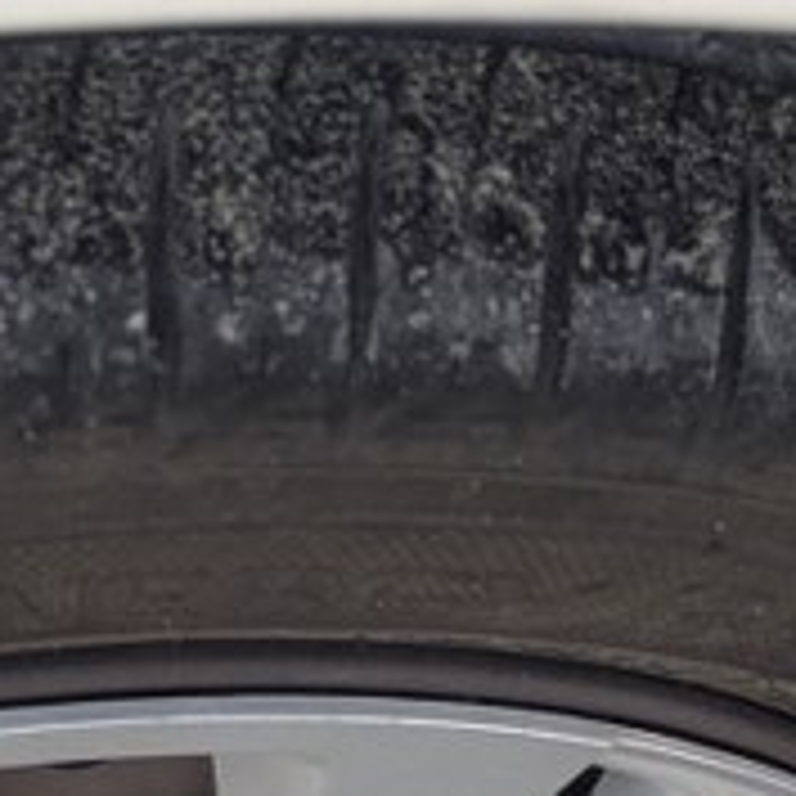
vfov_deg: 15.7
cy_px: 1273
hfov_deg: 17.3
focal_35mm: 100
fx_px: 2602
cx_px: 160
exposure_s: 1/120
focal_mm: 5.43
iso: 121
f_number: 1.89
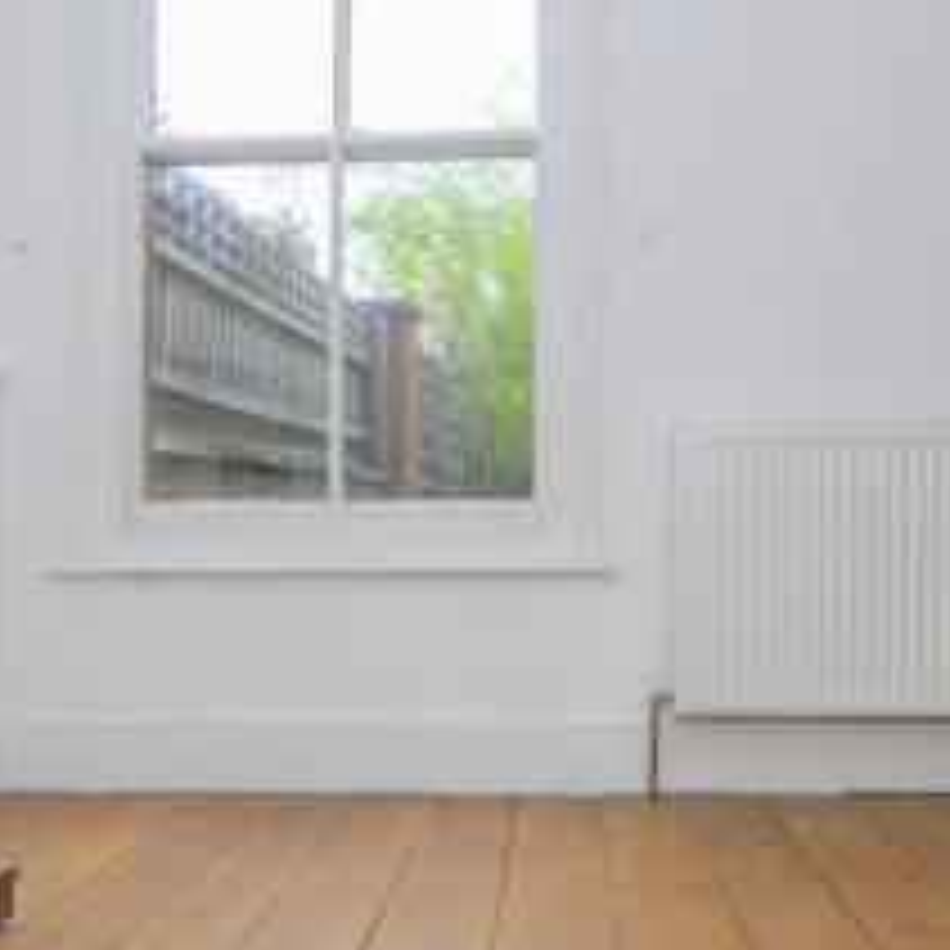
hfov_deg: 44.9
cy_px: 534
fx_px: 1149
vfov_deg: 44.8
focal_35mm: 37
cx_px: 529
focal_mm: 14
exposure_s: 1/125
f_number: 6.3
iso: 320
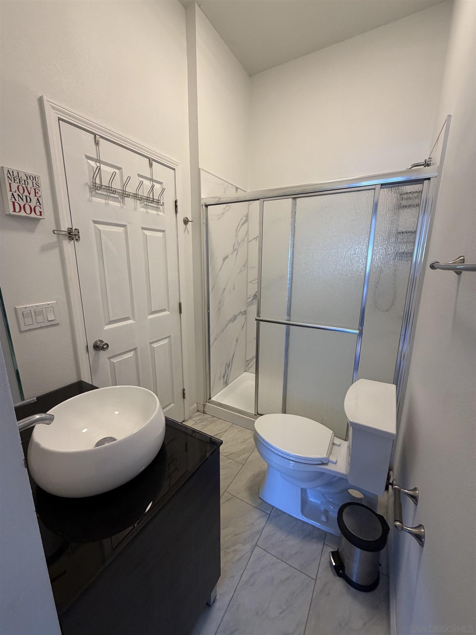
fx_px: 257
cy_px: 318
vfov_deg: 102.1
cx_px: 238
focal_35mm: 14
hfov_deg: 85.7
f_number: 2.2
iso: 200
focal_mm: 2.22
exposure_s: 1/60
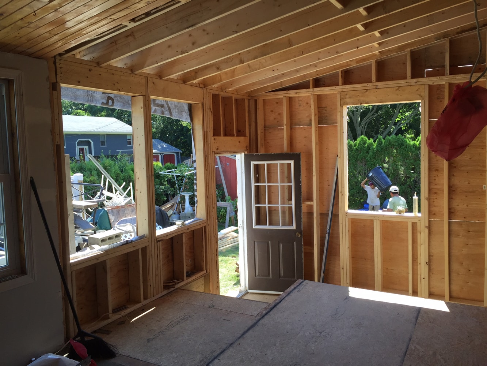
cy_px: 183
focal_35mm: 29
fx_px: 408
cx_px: 244
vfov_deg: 48.2
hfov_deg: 61.7
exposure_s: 1/297
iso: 32
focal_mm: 4.15
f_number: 2.2
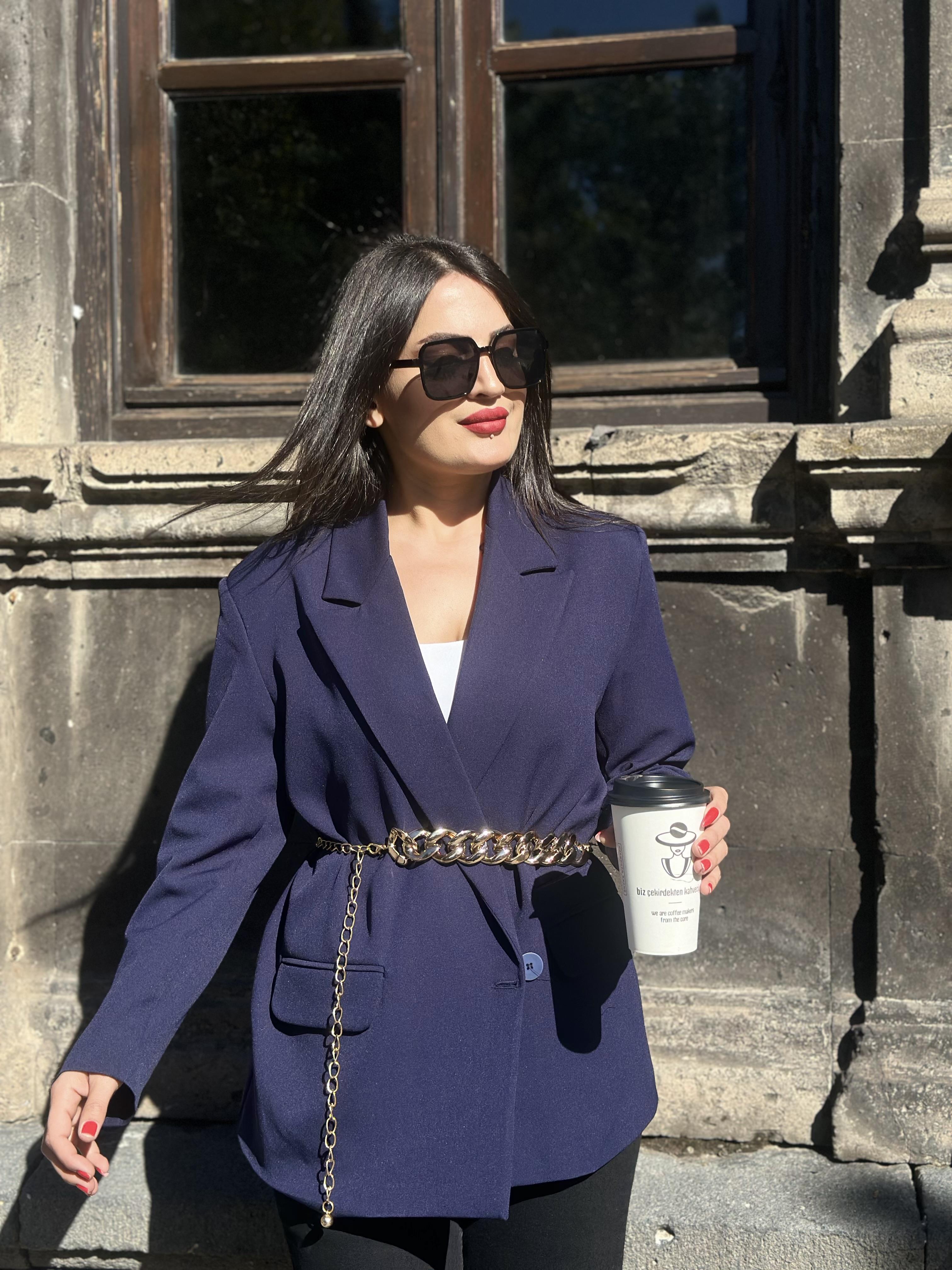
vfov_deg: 39.7
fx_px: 1760
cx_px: 476
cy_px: 635
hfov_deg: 30.3
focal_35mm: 48
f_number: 1.78
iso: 80
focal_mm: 6.86
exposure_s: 1/4566
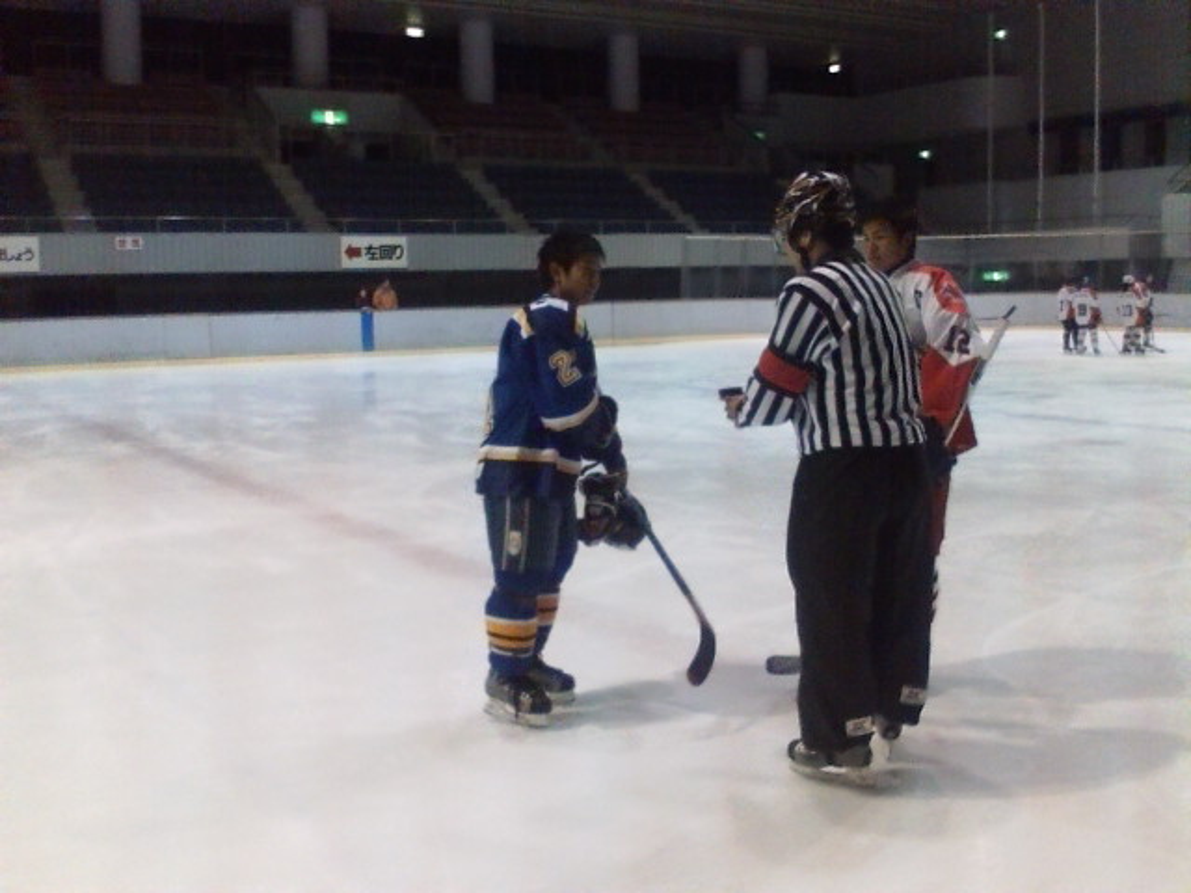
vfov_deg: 48.2
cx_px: 596
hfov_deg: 61.7
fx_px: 998
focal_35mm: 29
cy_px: 446
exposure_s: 1/100
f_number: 3.5
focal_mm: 3.73
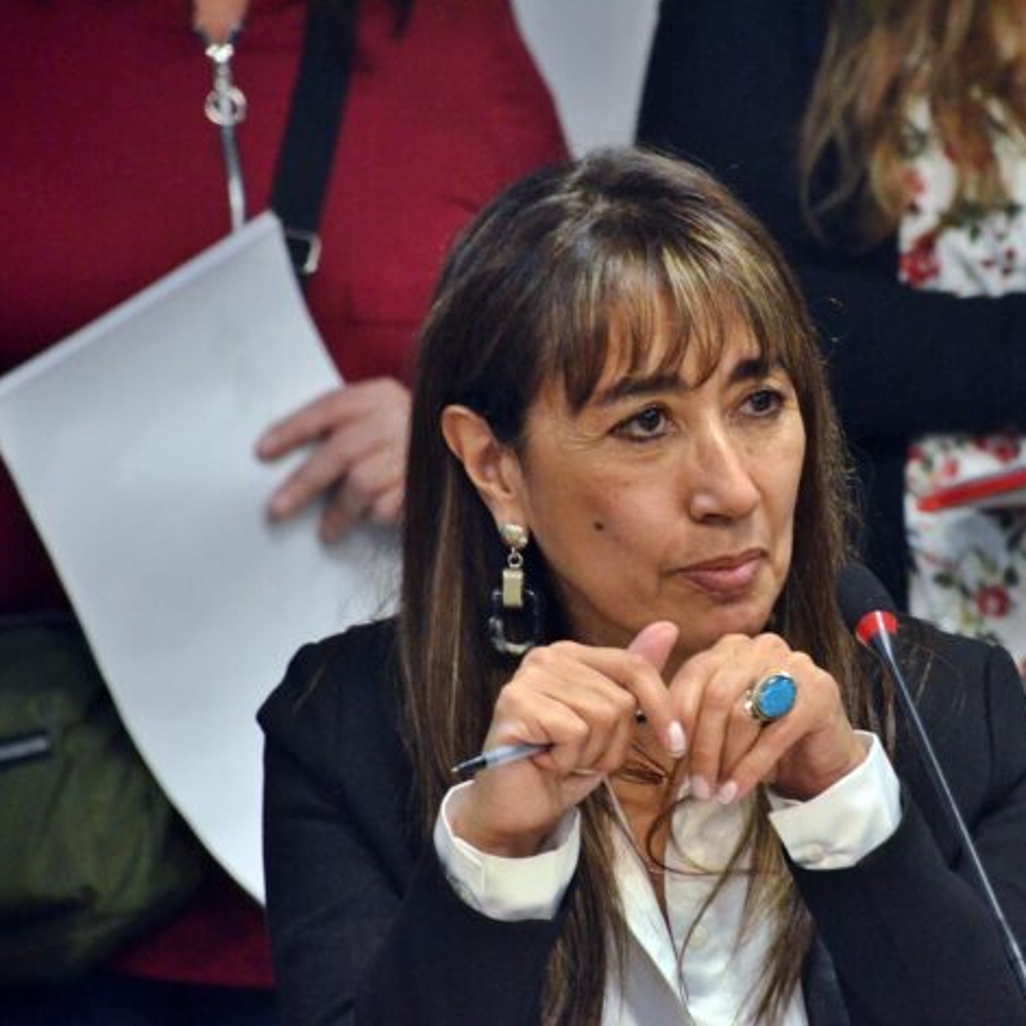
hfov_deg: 3.6
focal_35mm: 486
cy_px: 526
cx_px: 741
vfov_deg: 3.6
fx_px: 16297
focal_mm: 240
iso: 2500
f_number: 6.3
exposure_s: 1/80
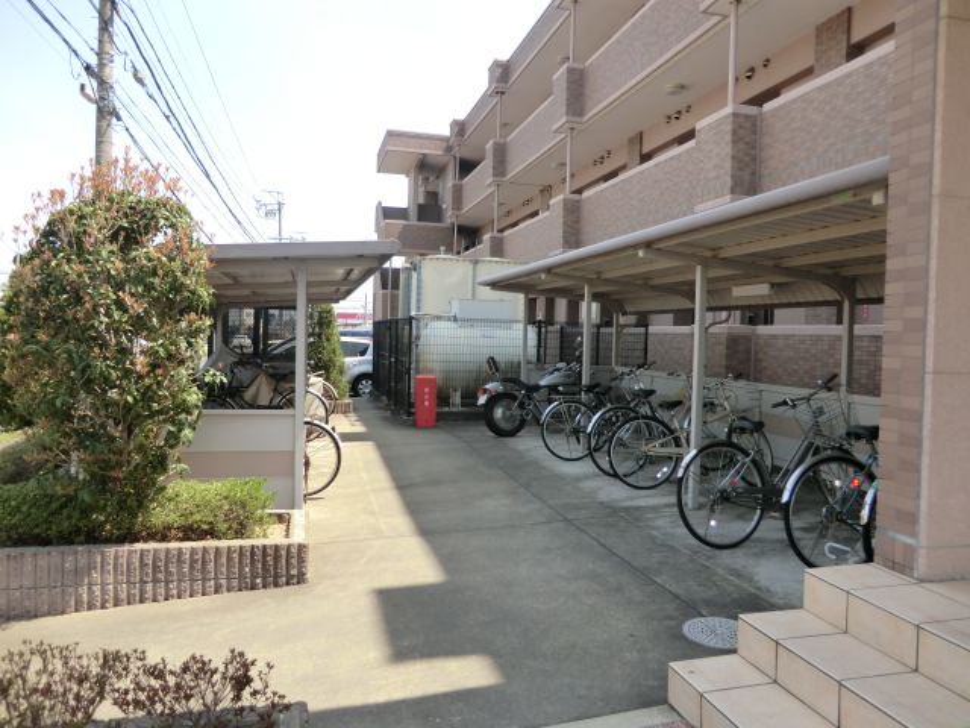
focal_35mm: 24
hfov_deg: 71.6
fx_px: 673
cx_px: 485
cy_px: 364
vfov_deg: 56.8
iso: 80
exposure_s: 1/400
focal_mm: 4.3
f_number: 3.2
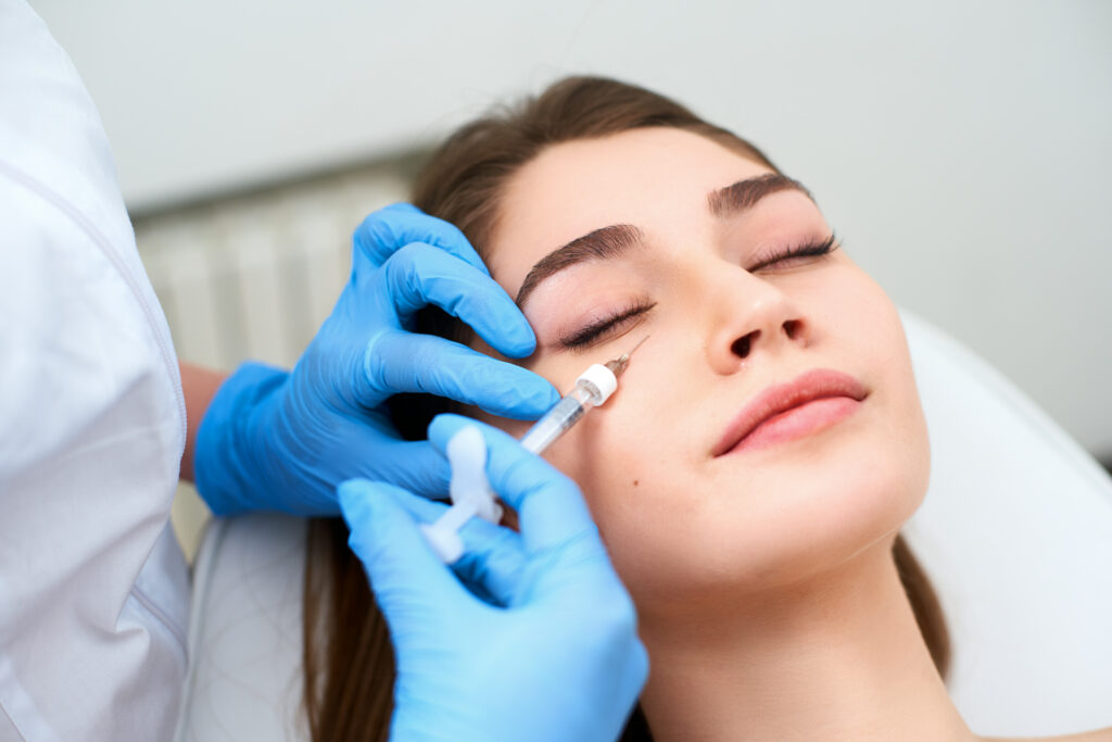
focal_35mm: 50
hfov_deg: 39.6
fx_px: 1545
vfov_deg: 27.0
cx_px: 556
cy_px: 371
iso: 200
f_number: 2.8
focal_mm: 50
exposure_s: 1/160
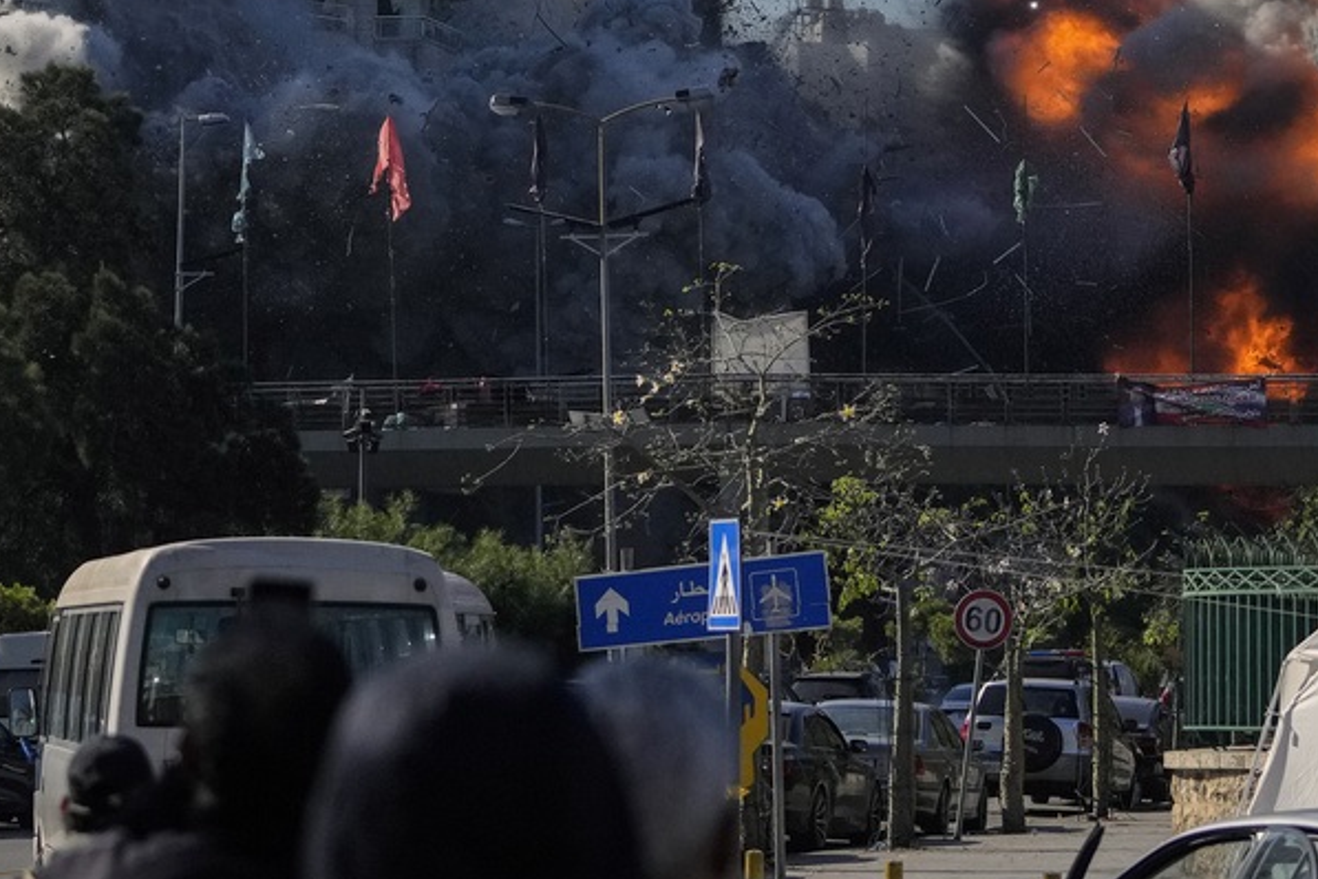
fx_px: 4393
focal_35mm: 120
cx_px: 572
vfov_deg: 11.4
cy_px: 165
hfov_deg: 17.1
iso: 2000
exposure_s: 1/32000
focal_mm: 70
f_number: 3.5
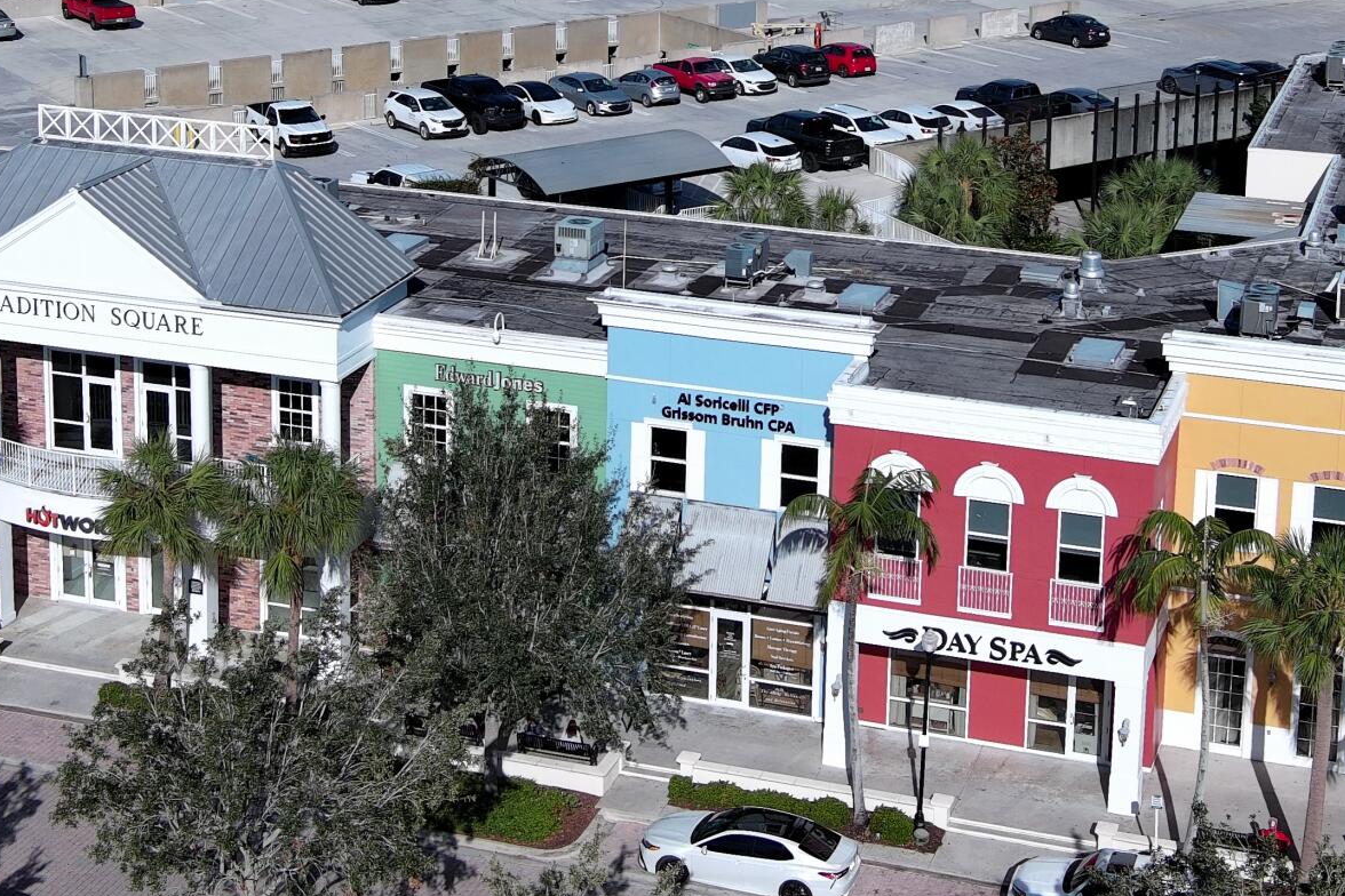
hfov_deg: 27.3
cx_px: 713
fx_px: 2765
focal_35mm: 74
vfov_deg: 18.1
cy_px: 86
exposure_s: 1/2755
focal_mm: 10.57
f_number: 2.8
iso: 102
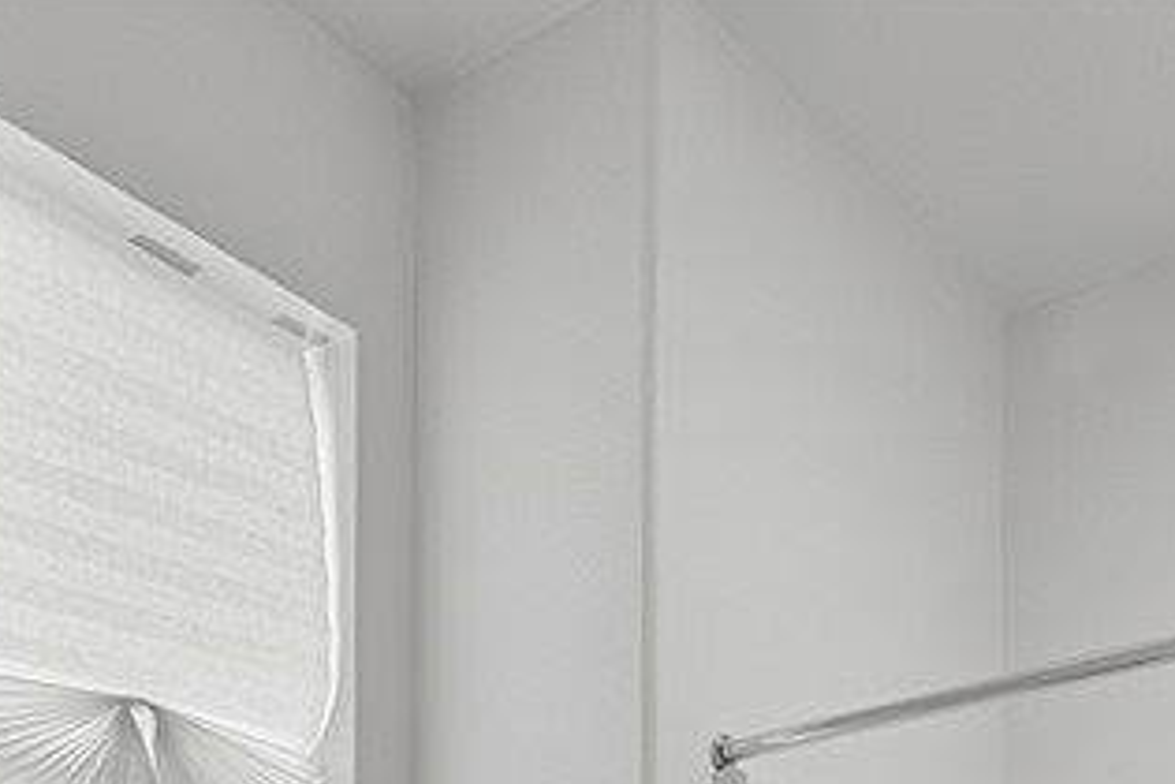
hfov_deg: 38.1
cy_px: 1260
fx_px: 1697
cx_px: 481
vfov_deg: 20.9
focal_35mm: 52
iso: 2000
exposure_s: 1/20
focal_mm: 16
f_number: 8
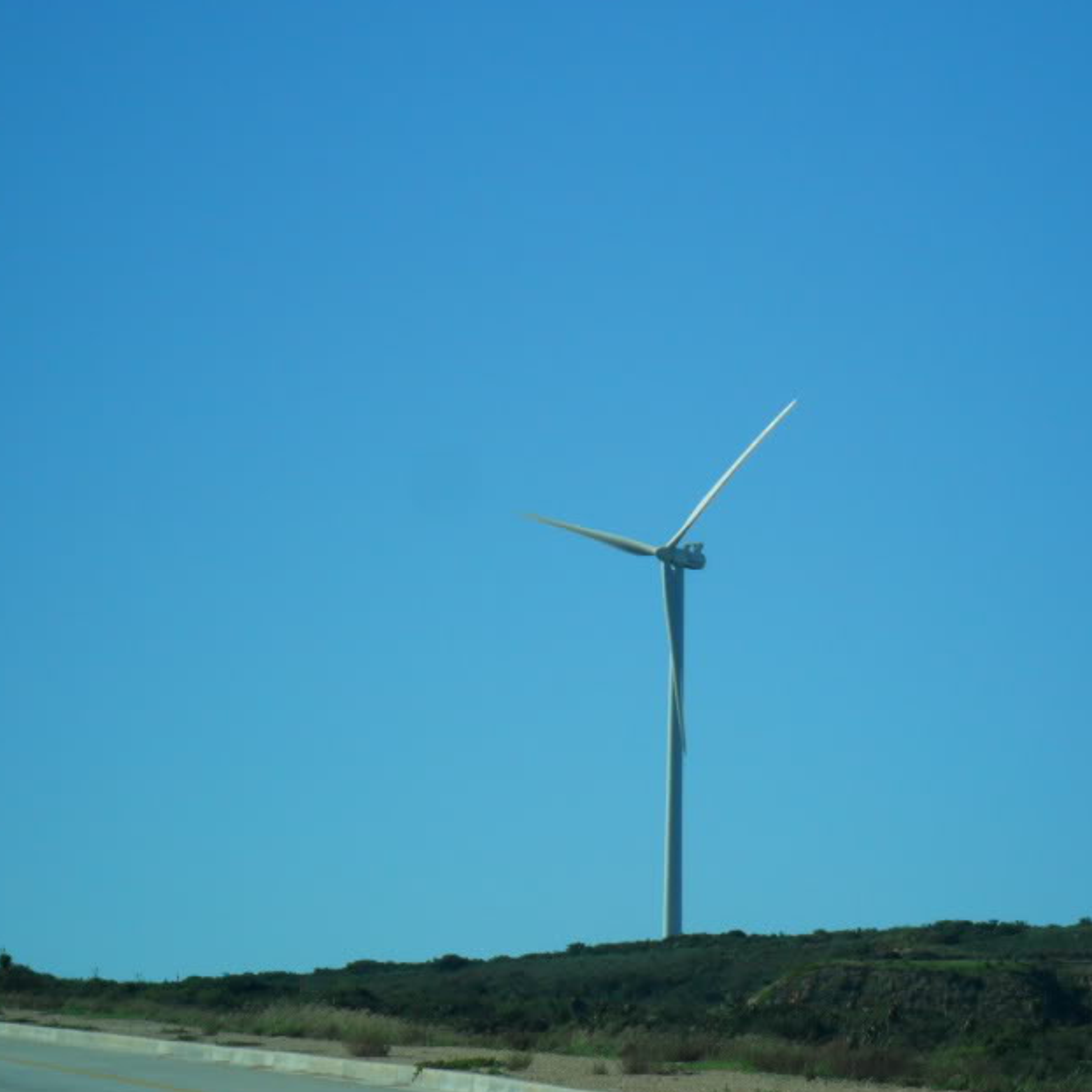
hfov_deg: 11.1
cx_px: 650
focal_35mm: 157
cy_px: 457
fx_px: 5603
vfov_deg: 11.1
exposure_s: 1/750
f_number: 5
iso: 100
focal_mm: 19.6
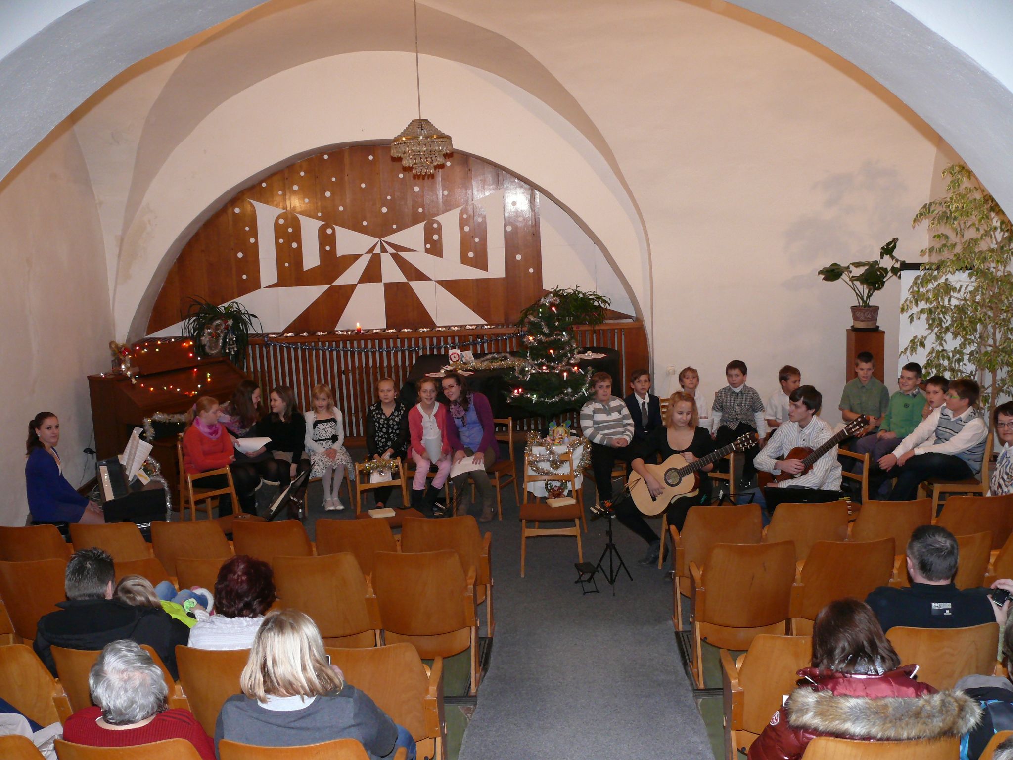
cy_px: 380
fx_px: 1024
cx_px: 506
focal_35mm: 35
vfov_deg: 40.7
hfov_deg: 52.6
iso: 200
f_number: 2.8
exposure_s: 1/30
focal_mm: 7.4
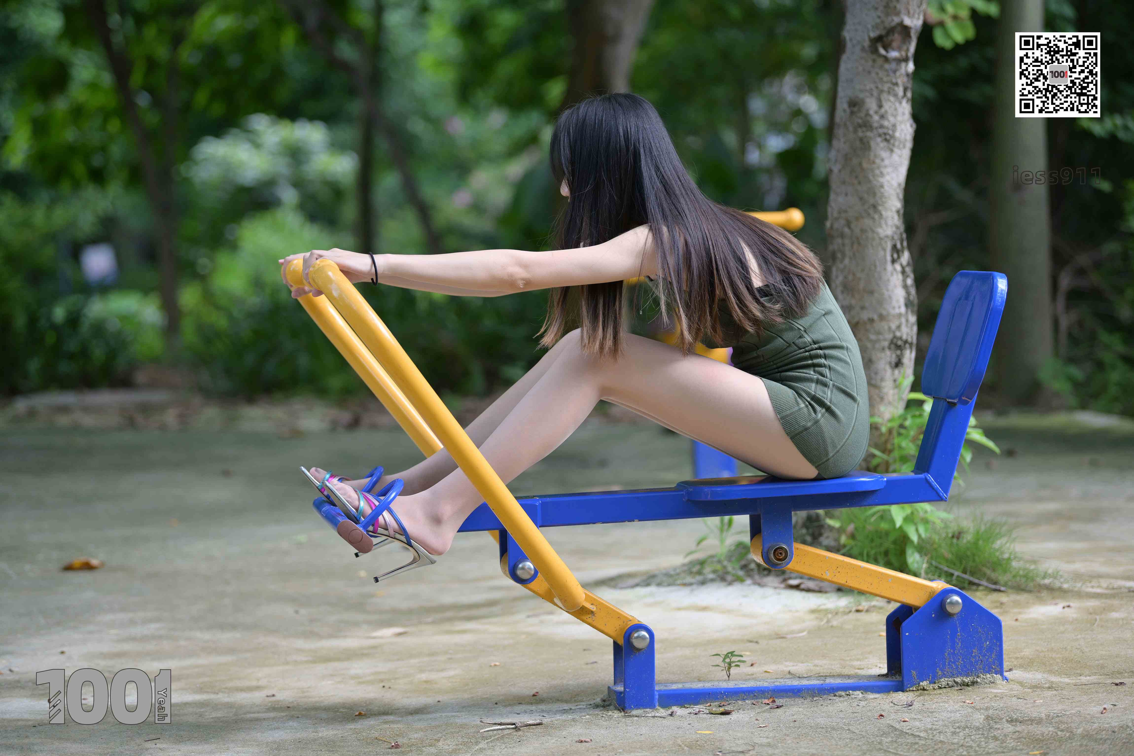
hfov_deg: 18.6
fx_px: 3465
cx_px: 567
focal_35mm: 110
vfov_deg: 12.5
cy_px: 378
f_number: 2.8
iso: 160
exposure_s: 1/400
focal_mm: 110
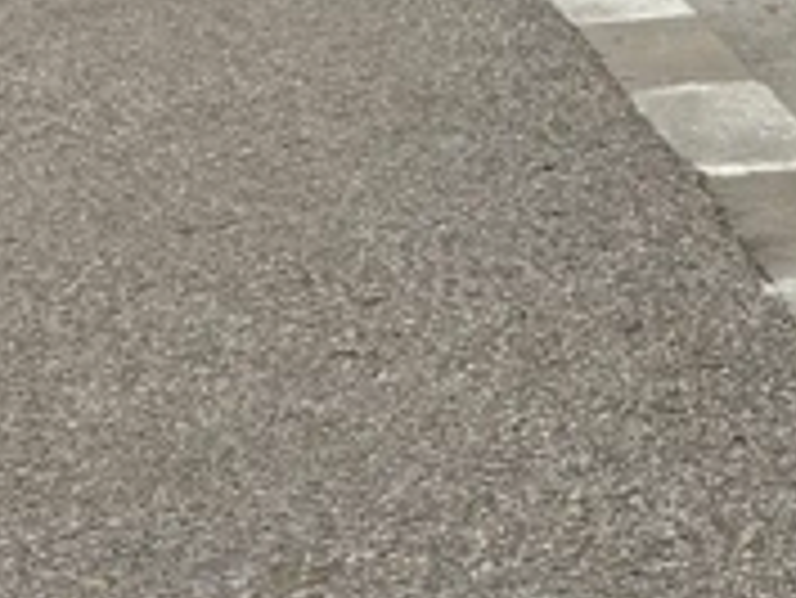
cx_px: 2177
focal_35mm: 130
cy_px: -135
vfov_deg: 11.2
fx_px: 2991
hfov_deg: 11.3
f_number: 1.8
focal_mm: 5.54
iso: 50
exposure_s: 1/955
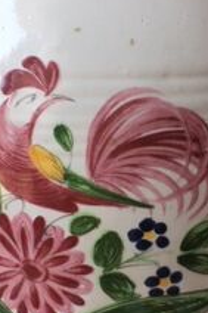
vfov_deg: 22.4
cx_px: 142
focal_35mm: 91
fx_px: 790
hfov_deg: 15.0
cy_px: 168
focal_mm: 4.15
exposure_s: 1/50
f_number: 2.2
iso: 32
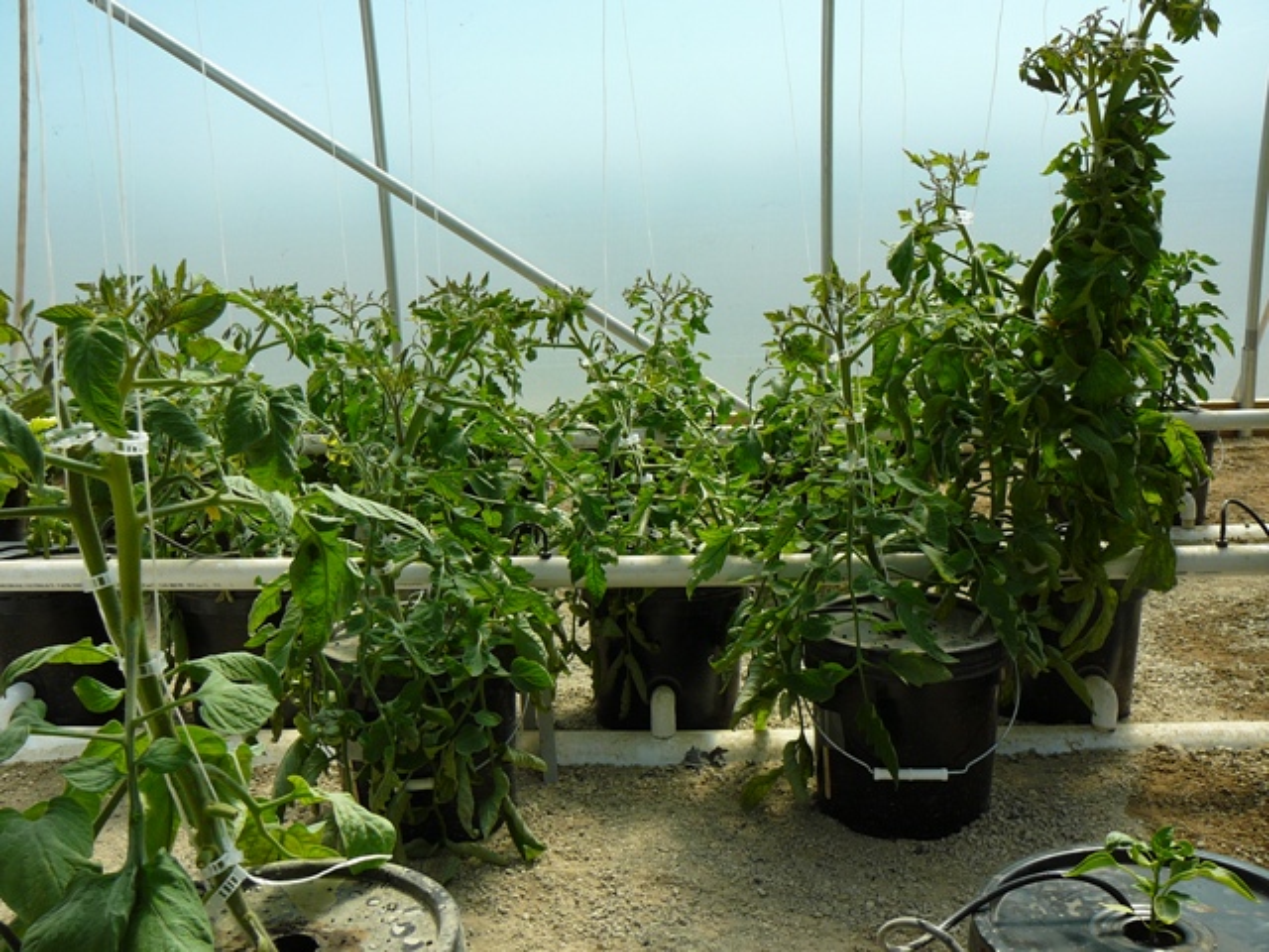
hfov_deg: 52.6
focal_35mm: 35
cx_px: 634
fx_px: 1283
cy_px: 476
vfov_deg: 40.7
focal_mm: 5.2
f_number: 5
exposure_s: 1/400
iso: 80
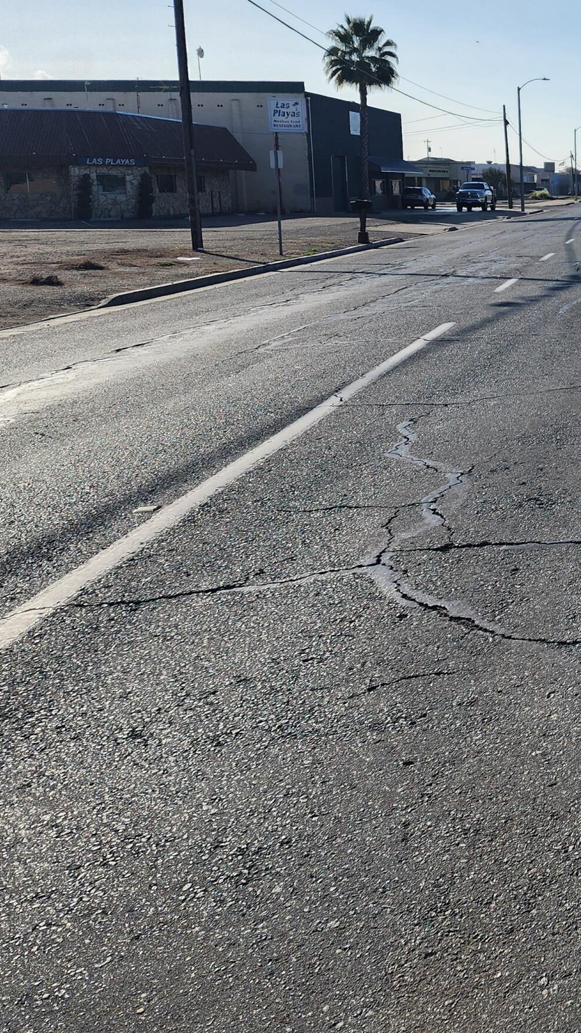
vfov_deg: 46.9
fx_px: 1178
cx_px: 796
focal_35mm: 43
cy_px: 379
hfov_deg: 23.7
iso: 12
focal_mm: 6.4
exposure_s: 1/2105
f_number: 1.8
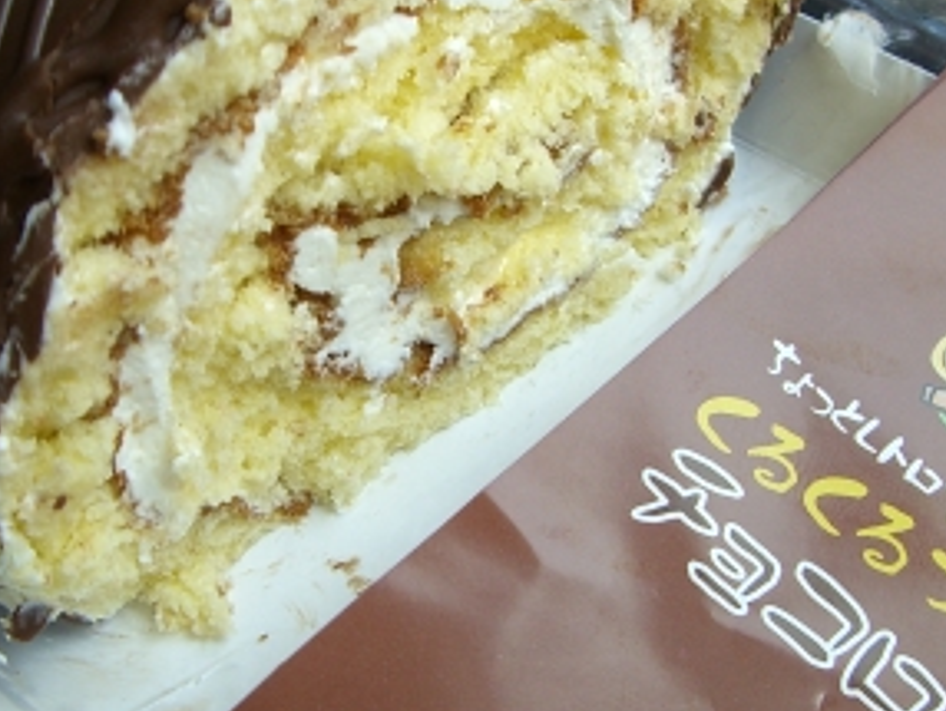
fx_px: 2325
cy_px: 370
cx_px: 483
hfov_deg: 23.0
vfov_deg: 17.4
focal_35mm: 85
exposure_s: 1/200
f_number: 2.7
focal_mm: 6.2
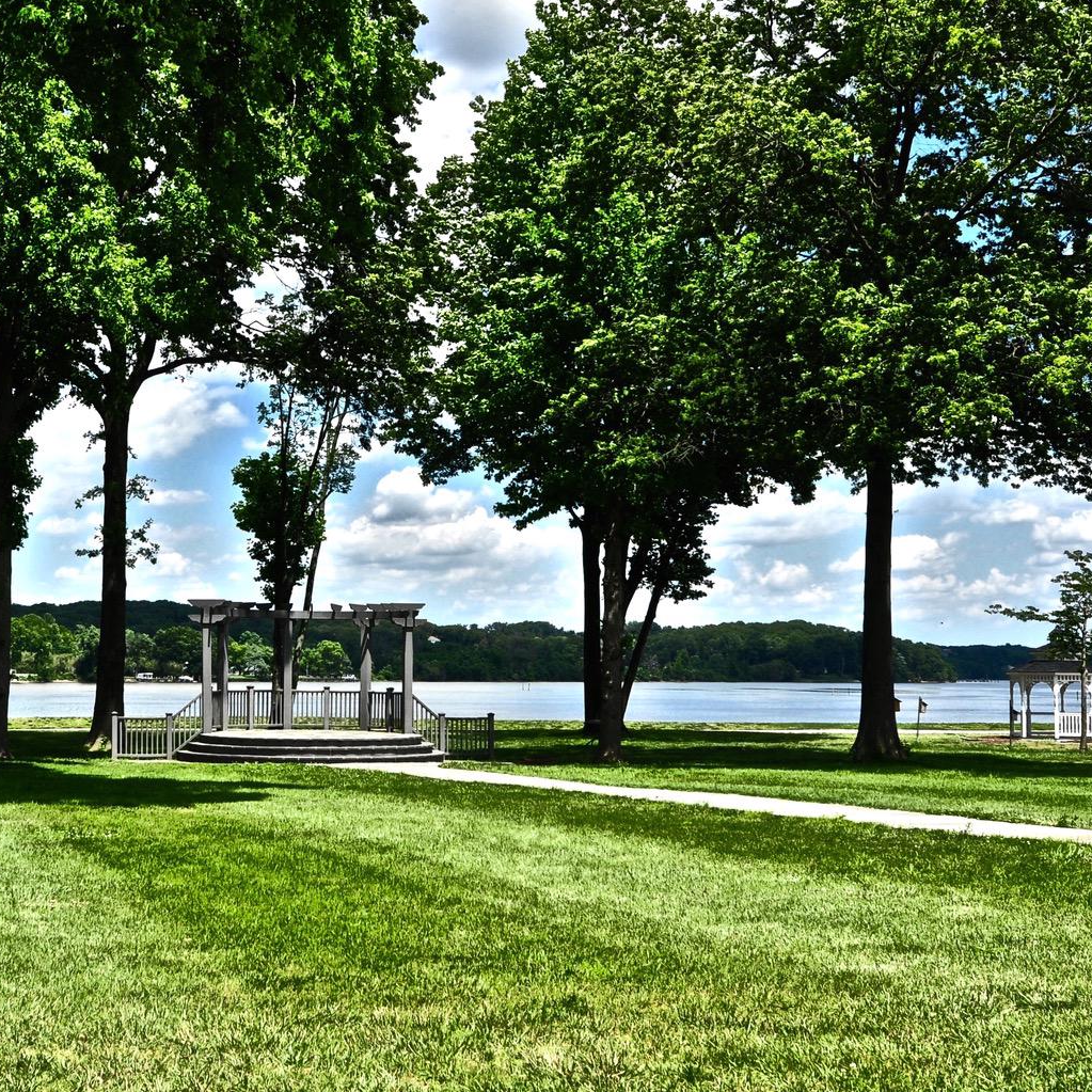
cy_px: 555
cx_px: 344
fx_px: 1820
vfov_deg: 33.4
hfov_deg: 33.0
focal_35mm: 51
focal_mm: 20
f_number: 11
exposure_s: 1/250
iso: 200
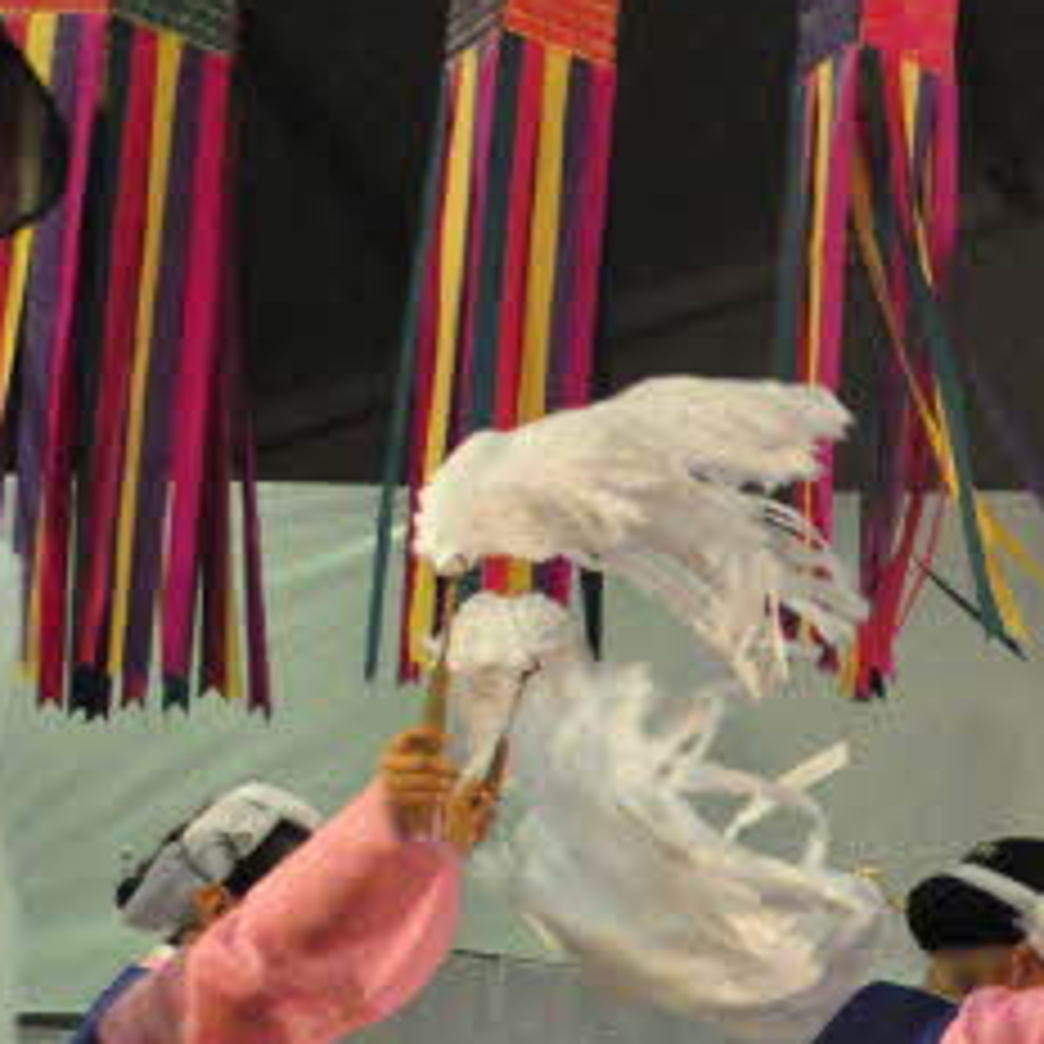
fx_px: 3037
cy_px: 925
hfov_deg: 15.9
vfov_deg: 19.2
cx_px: 1994
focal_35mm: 89
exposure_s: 1/400
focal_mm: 18
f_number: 5
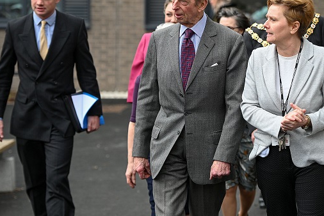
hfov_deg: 15.1
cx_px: 198
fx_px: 1225
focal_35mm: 136
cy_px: 98
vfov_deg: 10.1
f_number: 4
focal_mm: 102
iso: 200
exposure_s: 1/500
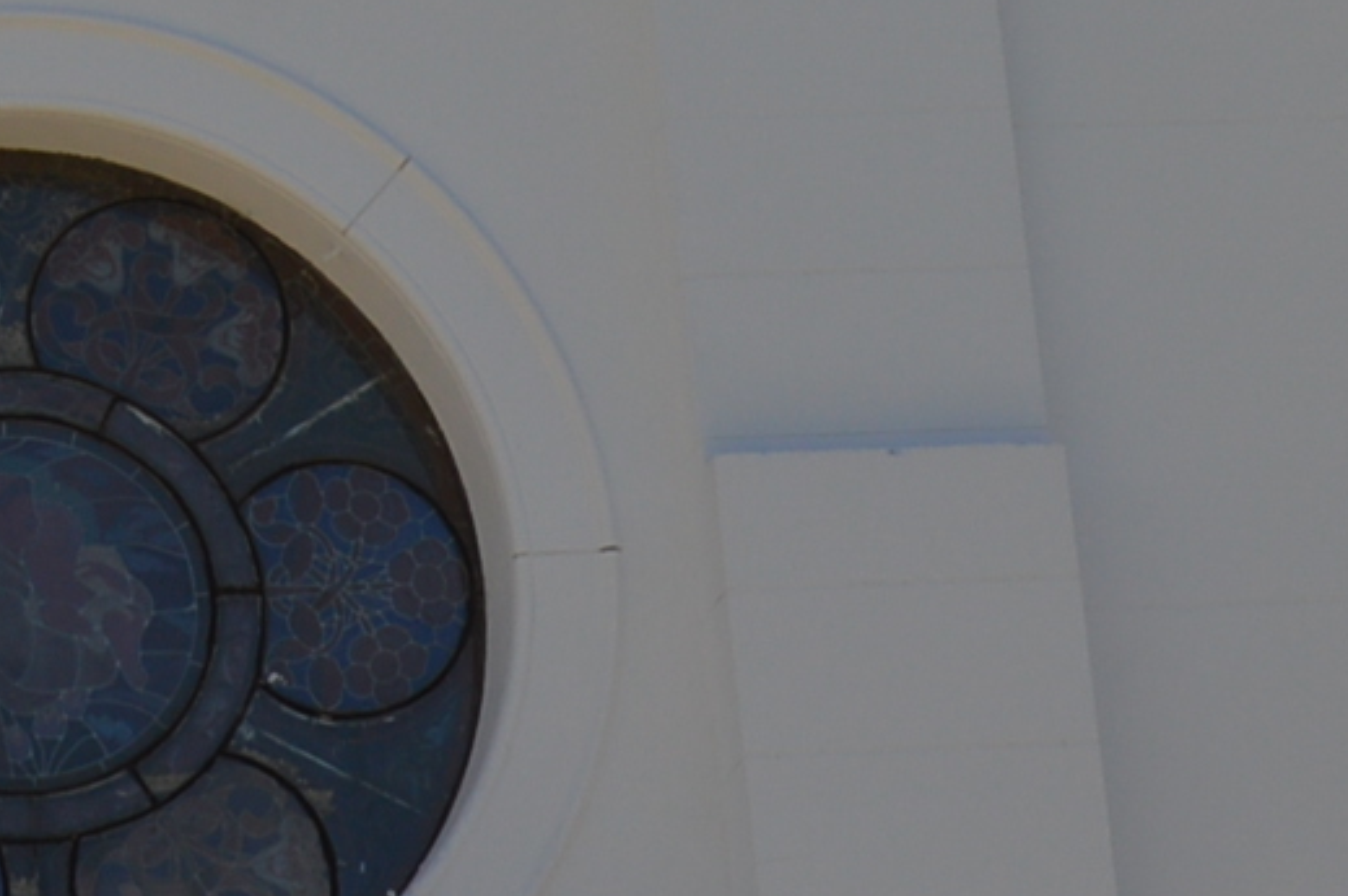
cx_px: 5
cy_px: -930
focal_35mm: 278
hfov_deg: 7.4
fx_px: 10399
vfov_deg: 4.8
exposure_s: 1/250
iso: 100
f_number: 8
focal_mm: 32
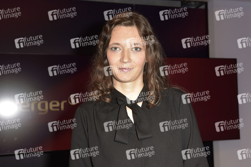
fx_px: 307
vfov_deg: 30.5
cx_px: 126
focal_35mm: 44
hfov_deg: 44.5
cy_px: 84
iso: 640
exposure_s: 1/200
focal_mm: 44
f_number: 5.6
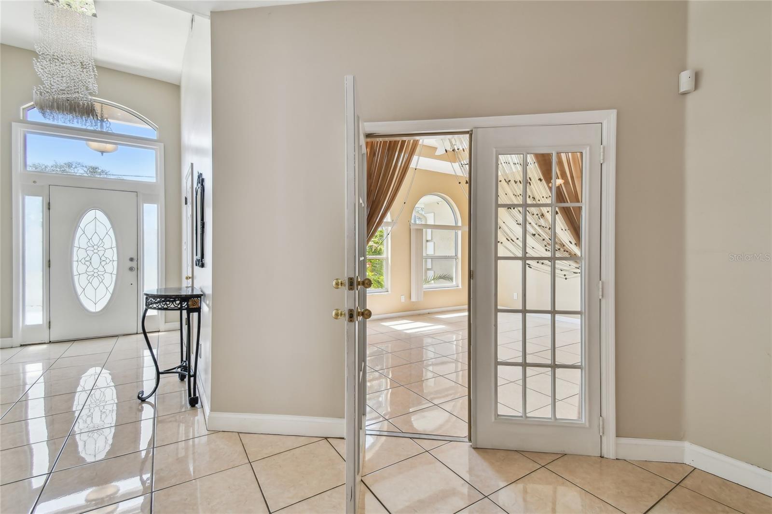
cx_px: 386
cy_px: 257
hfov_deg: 100.4
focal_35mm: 15
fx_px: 322
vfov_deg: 77.3
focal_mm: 10
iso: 100
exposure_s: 1/50
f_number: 7.1
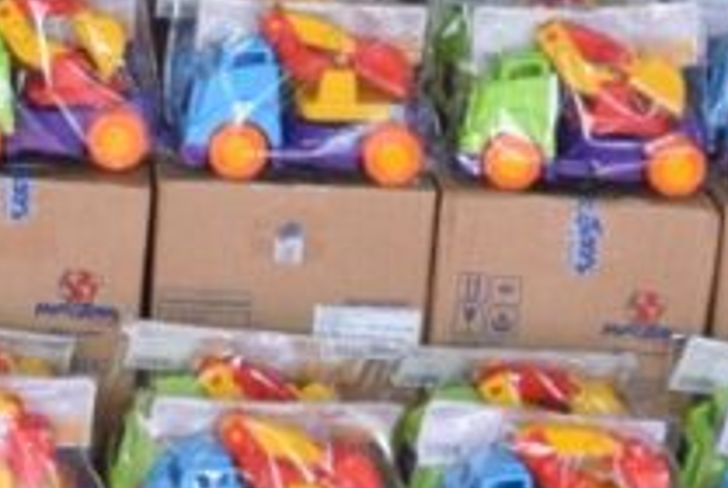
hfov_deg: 15.4
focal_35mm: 132
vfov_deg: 10.2
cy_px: -178
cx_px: 111
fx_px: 2673
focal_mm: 18
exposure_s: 1/125
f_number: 5.6
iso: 400
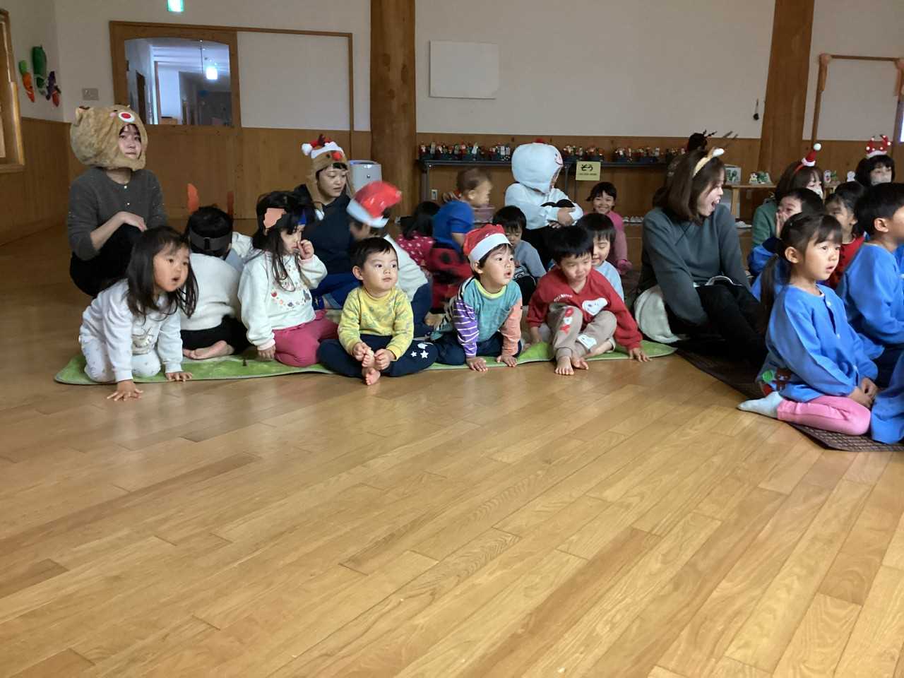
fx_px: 810
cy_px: 339
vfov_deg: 45.4
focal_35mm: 31
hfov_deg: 58.4
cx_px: 452
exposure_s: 1/25
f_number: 2.4
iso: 400
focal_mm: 3.3
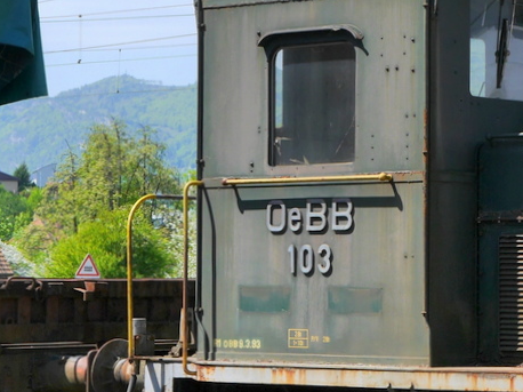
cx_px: 620
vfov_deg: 8.6
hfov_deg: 11.2
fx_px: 2612
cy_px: 210
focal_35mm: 173
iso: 160
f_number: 9
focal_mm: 33
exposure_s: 1/320
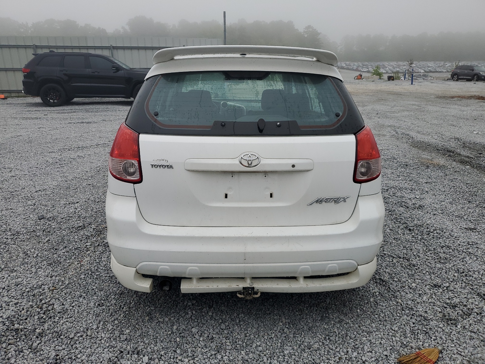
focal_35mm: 26
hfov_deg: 67.3
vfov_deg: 53.1
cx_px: 242
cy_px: 182
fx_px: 364
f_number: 1.5
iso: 50
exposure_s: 1/1429
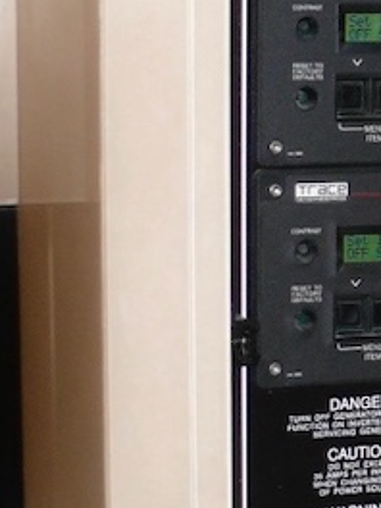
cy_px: 345
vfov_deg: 11.2
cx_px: 775
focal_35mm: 177
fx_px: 2598
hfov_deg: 8.0
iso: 100
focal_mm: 7.4
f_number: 2.8
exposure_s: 1/30
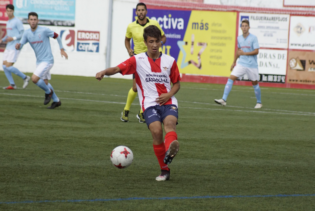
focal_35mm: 240
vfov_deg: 5.7
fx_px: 2101
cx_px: 158
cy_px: 106
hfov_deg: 8.6
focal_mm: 160
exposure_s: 1/1600
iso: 1250
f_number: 5.6
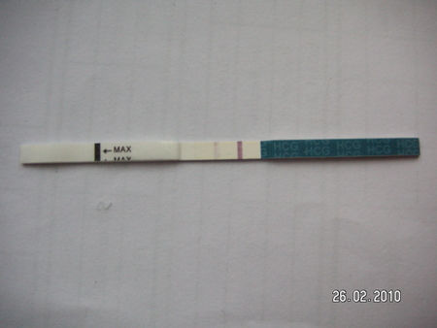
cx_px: 218
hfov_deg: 50.1
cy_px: 164
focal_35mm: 37
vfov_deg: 38.7
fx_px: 467
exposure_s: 1/45
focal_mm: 6.1
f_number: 2.8
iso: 125
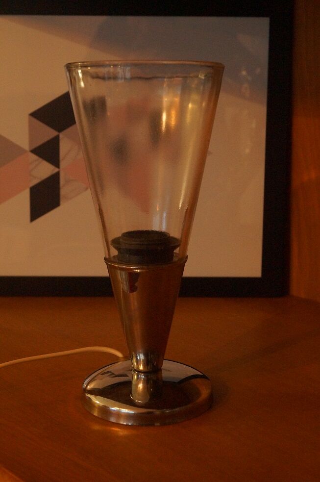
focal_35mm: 60
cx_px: 160
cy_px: 241
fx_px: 802
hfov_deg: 22.6
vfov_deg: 33.4
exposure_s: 1/25
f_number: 6.3
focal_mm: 40
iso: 3200
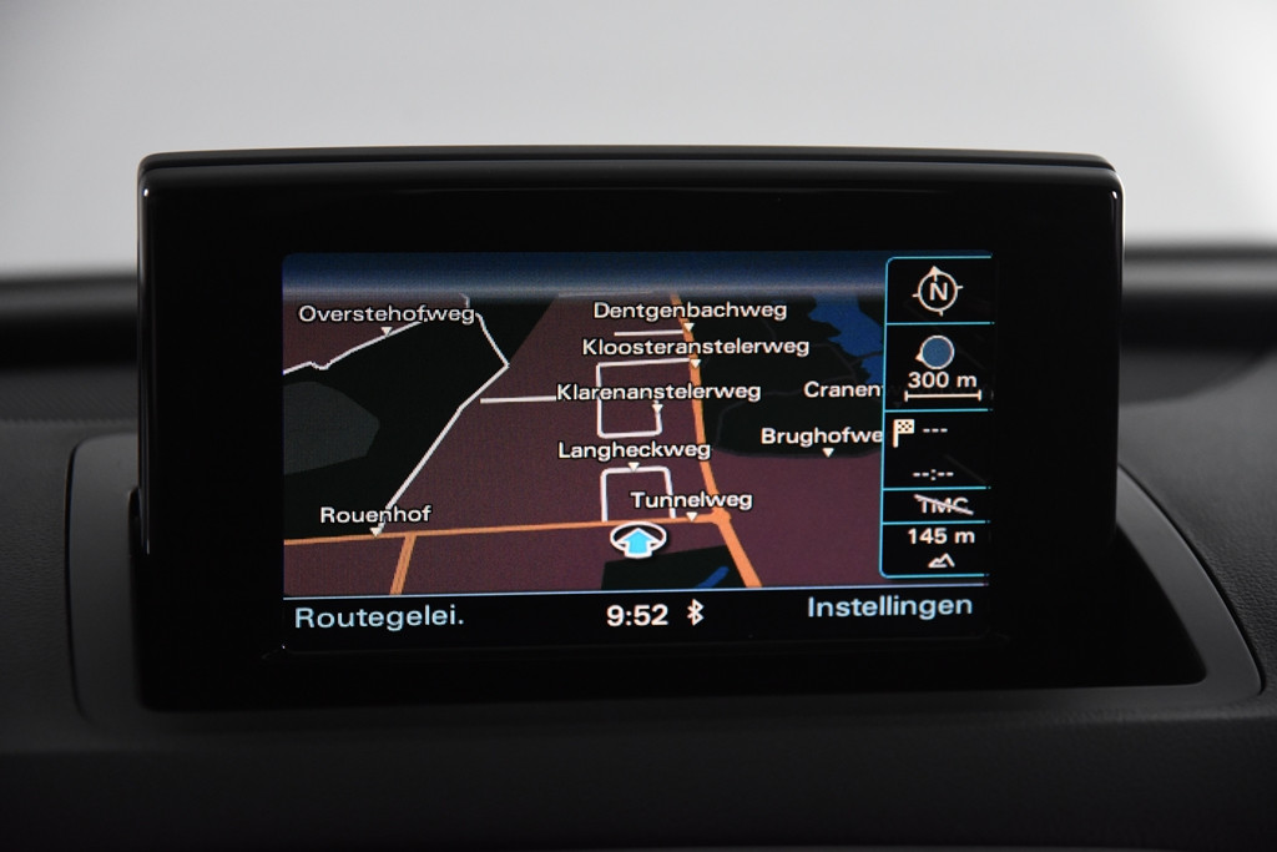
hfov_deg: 19.5
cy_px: 426
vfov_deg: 13.0
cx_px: 638
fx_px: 3725
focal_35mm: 105
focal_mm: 70
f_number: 4
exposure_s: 1/125
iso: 2000
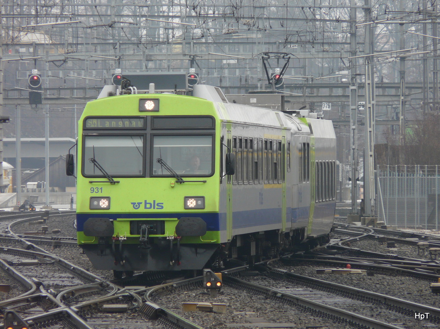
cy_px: 164
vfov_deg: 3.3
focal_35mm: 449
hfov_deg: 4.4
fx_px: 5704
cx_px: 220
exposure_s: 1/200
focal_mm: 73.7
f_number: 4
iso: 100
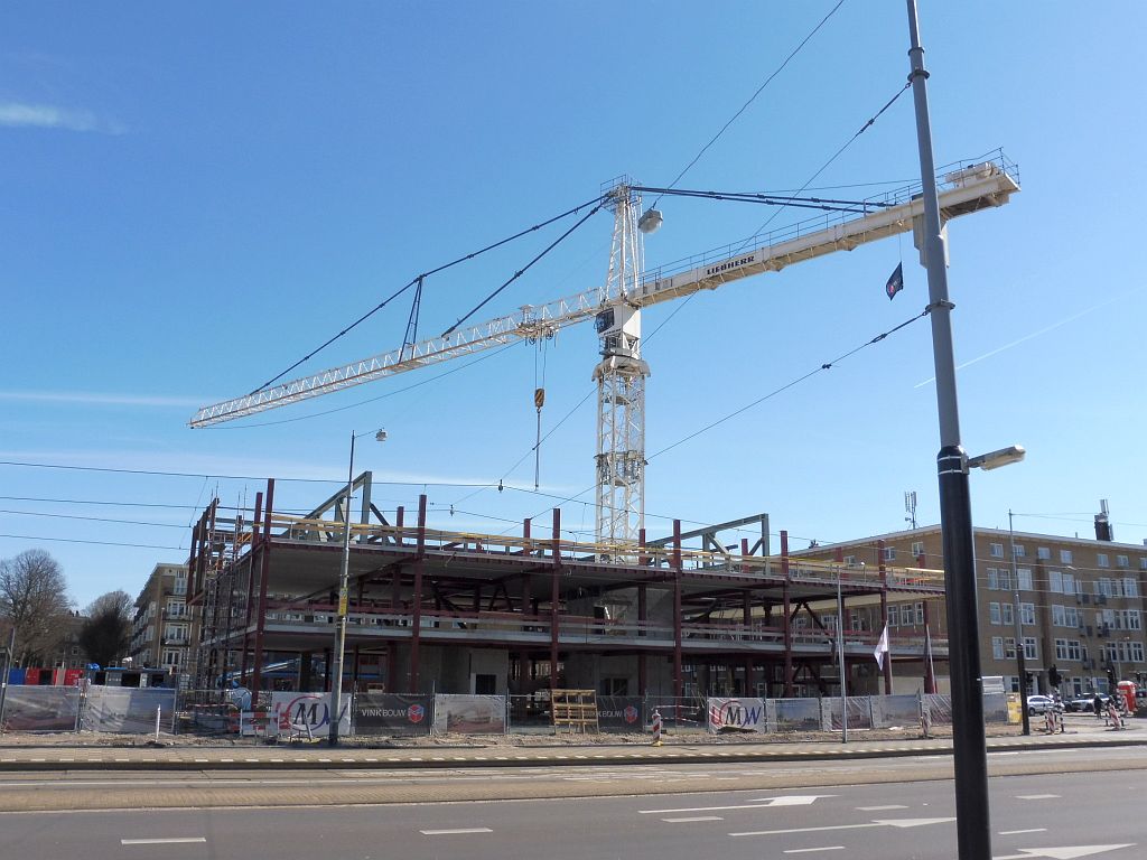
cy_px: 430
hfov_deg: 60.0
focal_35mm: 30
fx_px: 994
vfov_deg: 46.8
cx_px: 574
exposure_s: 1/800
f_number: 4.5
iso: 100
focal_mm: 5.4
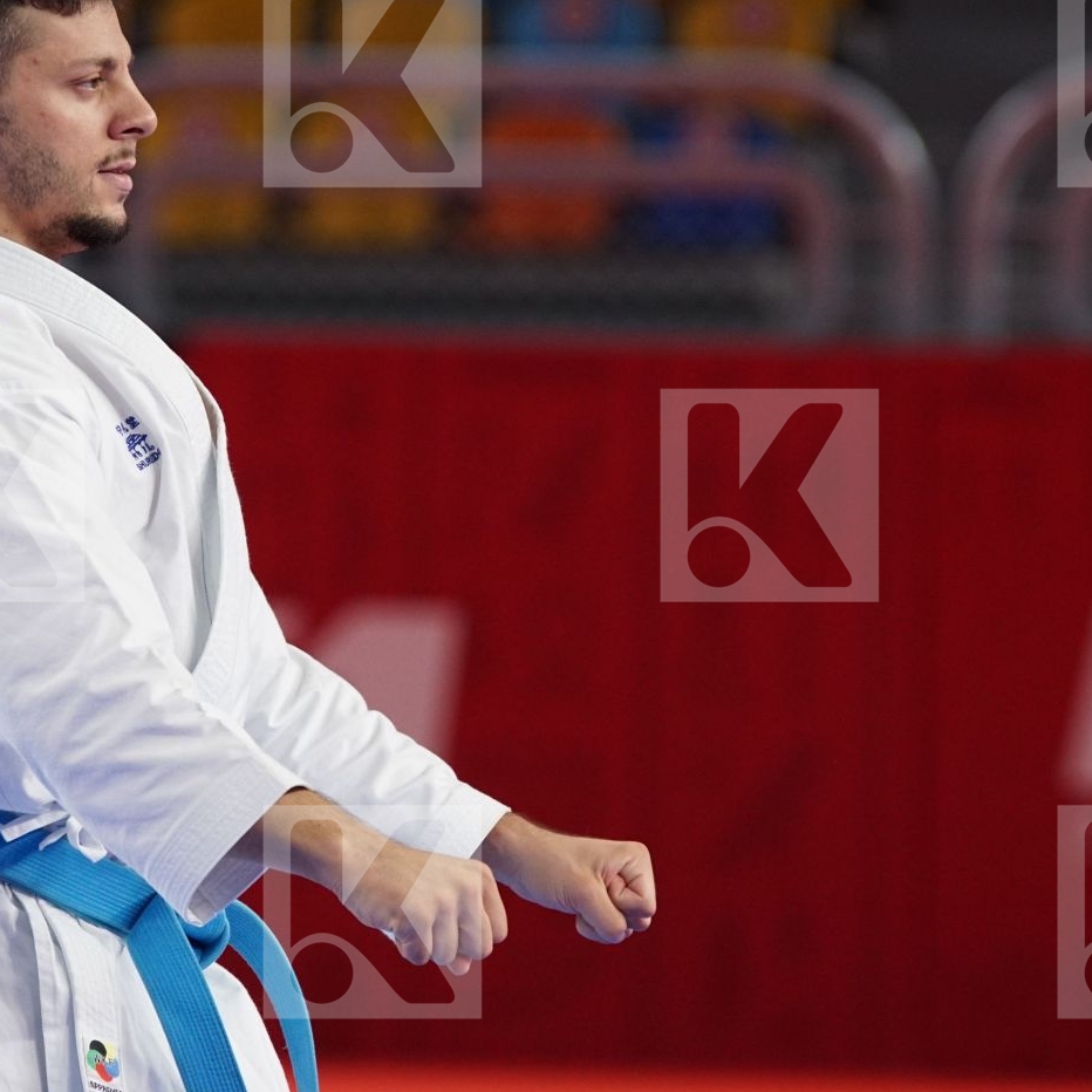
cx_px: 373
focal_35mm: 443
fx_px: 15811
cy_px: 496
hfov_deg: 4.0
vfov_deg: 4.0
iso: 800
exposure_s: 1/400
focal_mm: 180
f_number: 3.2
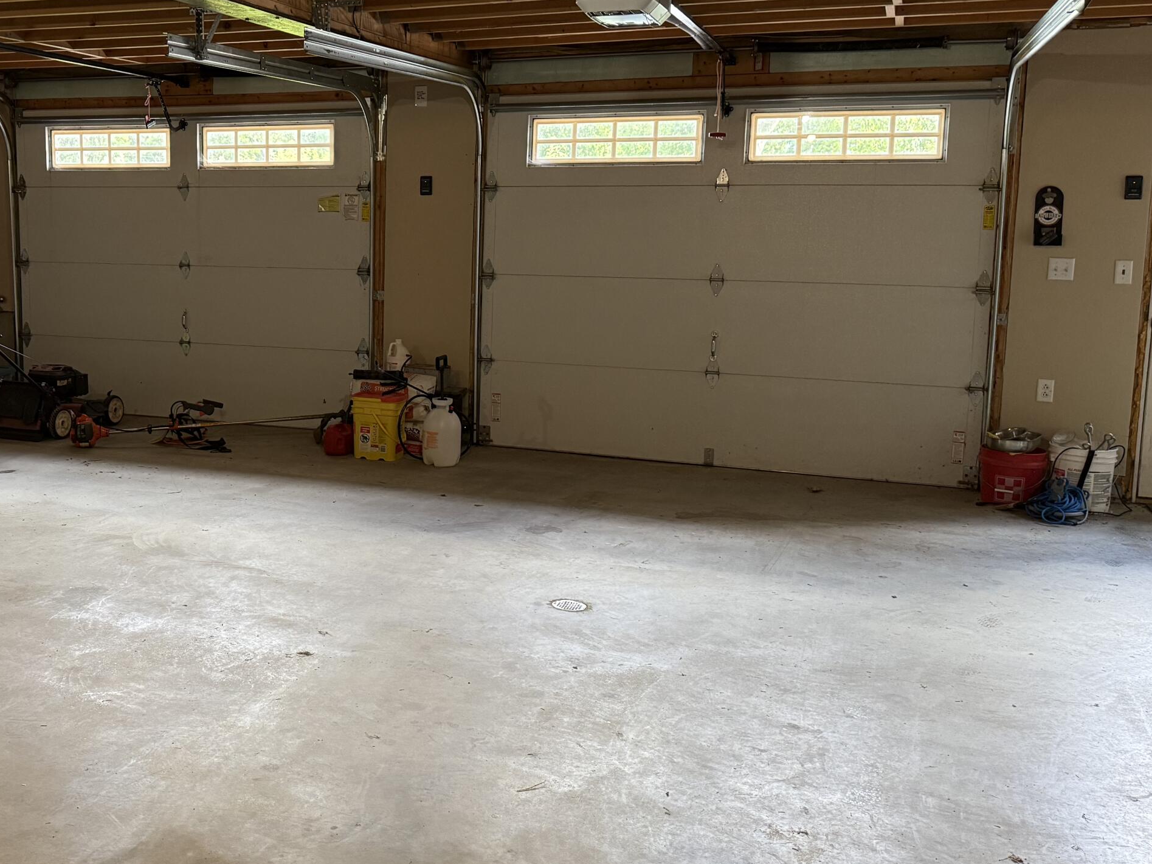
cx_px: 324
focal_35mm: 38
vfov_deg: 37.6
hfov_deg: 47.6
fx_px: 1265
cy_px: 359
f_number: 1.78
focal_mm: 6.76
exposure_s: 1/120
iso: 400
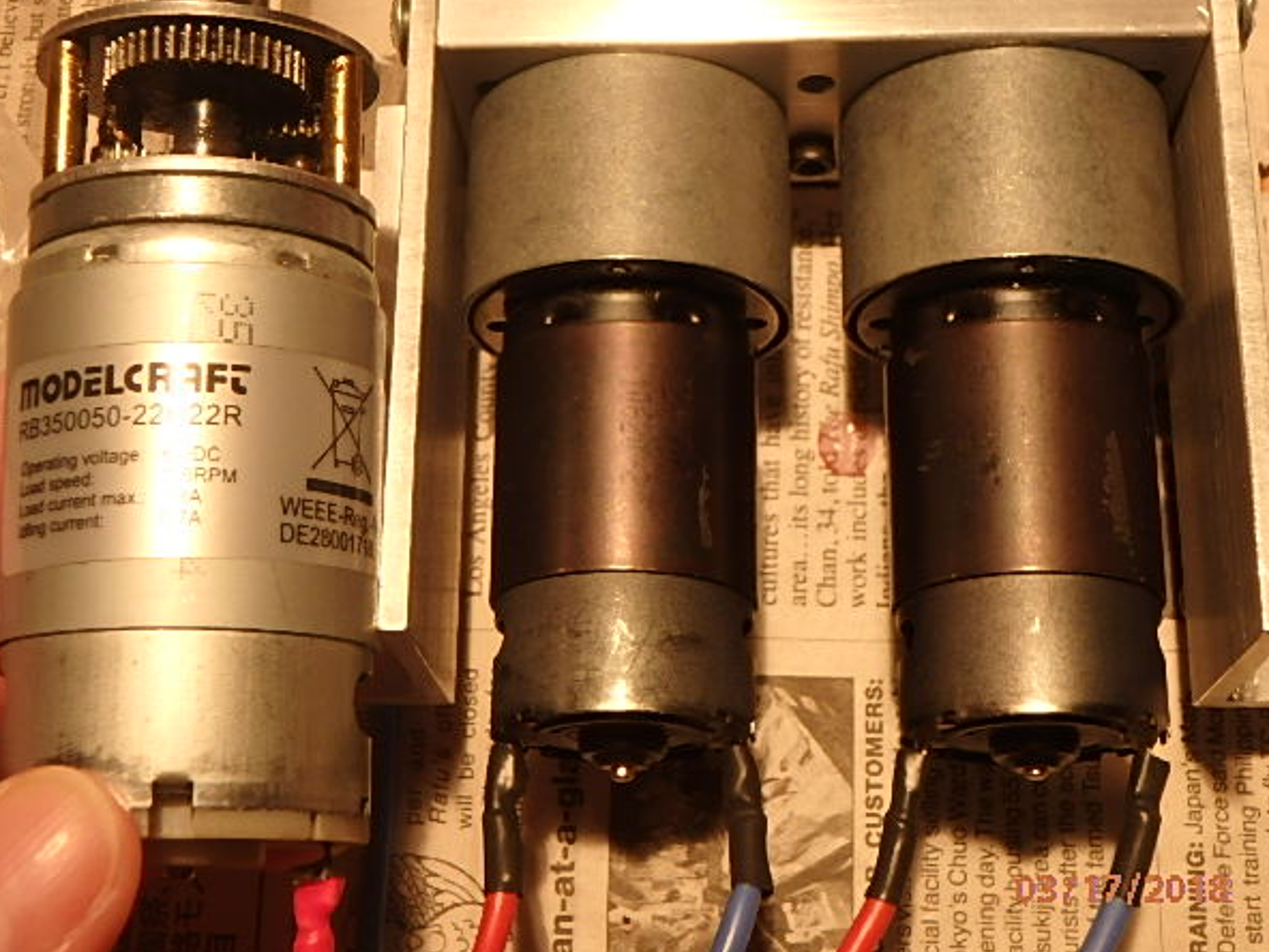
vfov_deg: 27.5
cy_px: 482
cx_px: 626
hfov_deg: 36.2
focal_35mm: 53
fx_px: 1943
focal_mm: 8.7
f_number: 5.2
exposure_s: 1/60
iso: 200
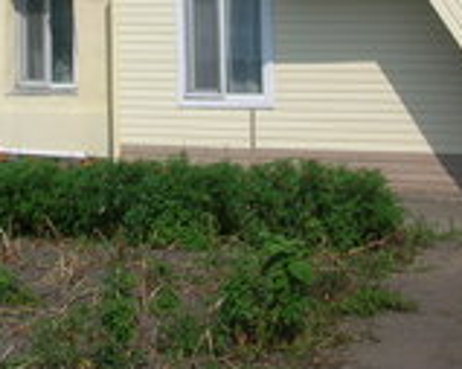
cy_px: -31
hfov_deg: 22.1
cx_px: 148
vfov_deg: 17.3
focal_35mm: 86
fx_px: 1175
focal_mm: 5.8
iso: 50
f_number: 5.6
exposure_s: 1/581
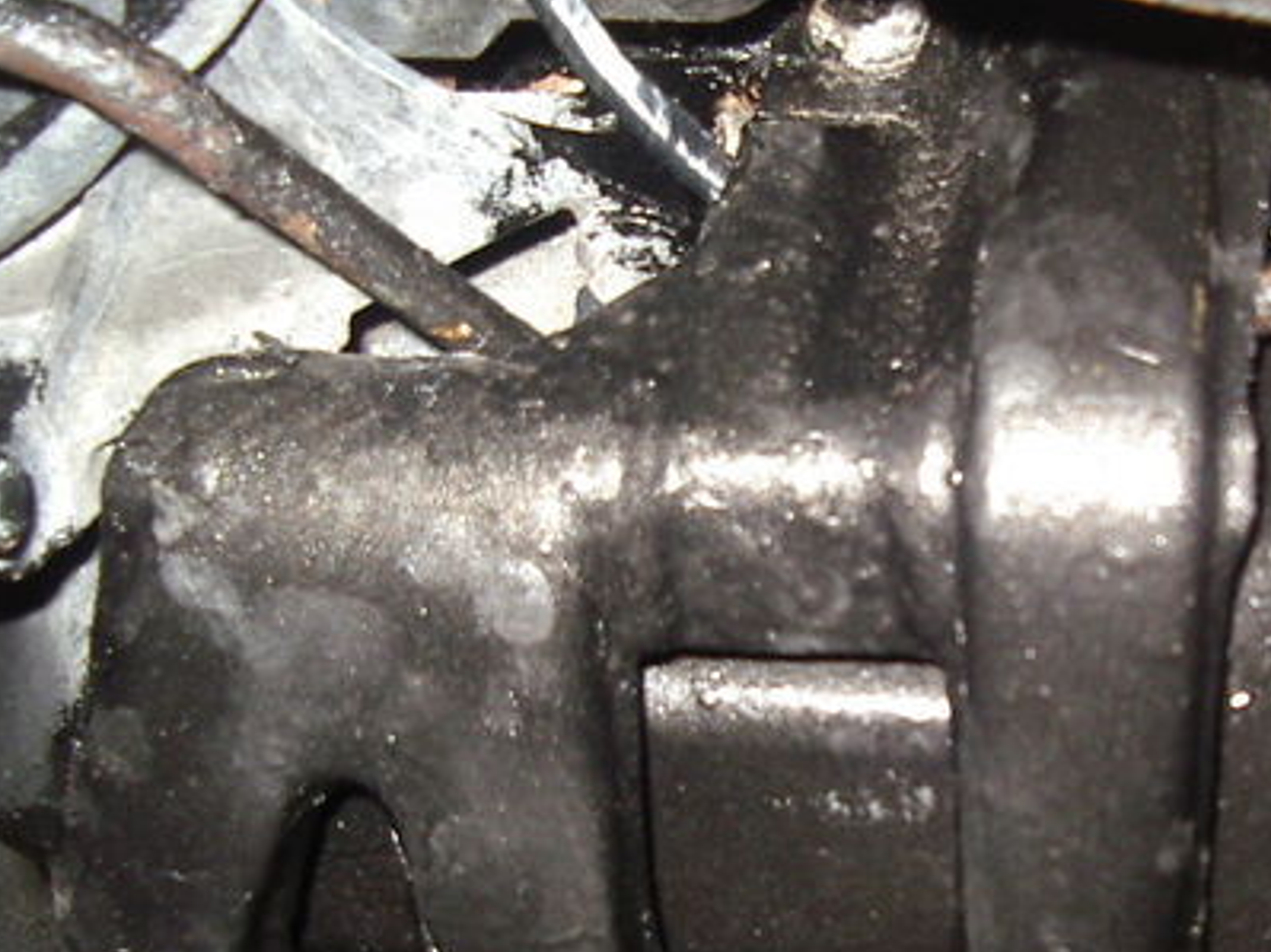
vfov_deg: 23.9
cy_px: 634
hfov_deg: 31.2
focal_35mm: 61
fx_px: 2239
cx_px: 943
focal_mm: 5.8
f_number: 2.6
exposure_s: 1/60
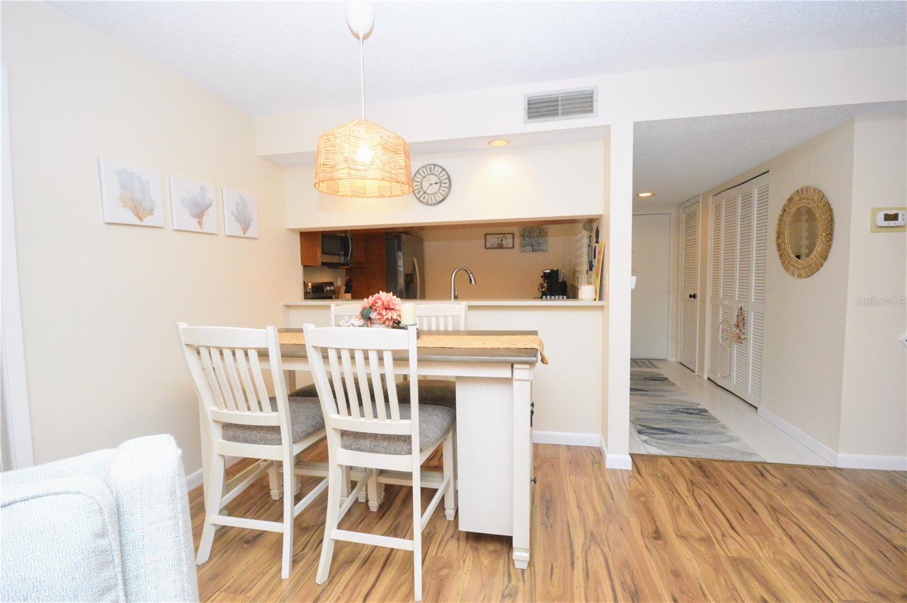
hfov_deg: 100.5
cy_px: 302
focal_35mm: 15
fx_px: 377
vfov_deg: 77.2
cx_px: 454
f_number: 7.1
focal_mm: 10
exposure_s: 1/160
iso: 3200
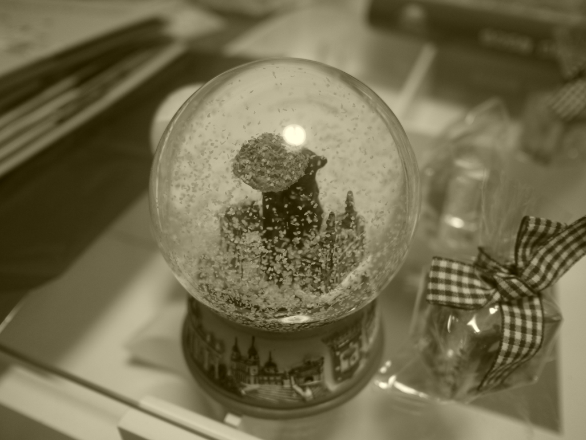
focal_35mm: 28
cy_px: 220
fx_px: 474
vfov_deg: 49.7
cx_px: 293
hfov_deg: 63.4
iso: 250
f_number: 2.5
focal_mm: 14
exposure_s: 1/60
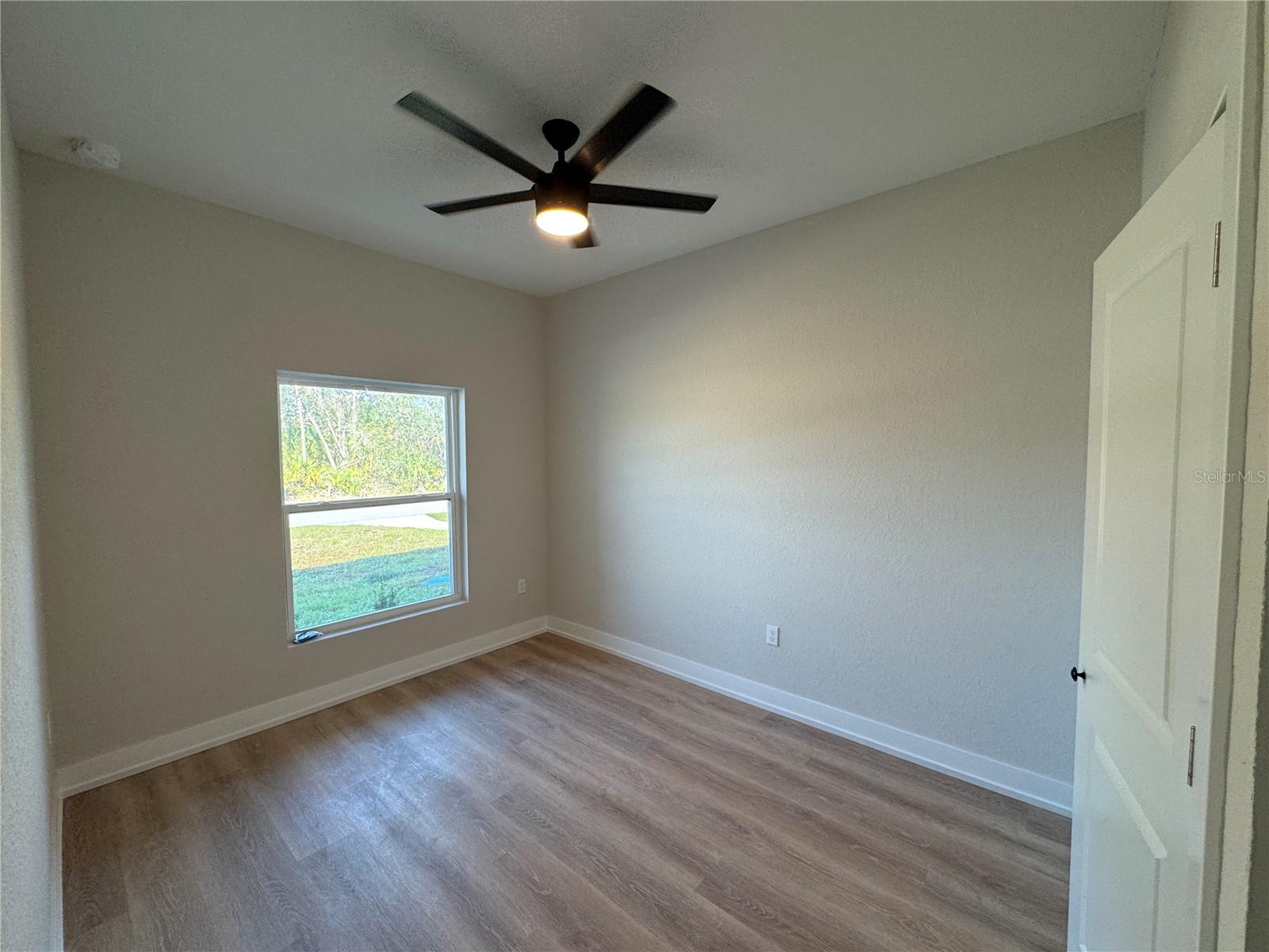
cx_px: 634
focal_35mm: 14
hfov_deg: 102.1
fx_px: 513
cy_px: 476
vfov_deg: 85.7
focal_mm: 2.22
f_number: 2.2
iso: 125
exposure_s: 1/120
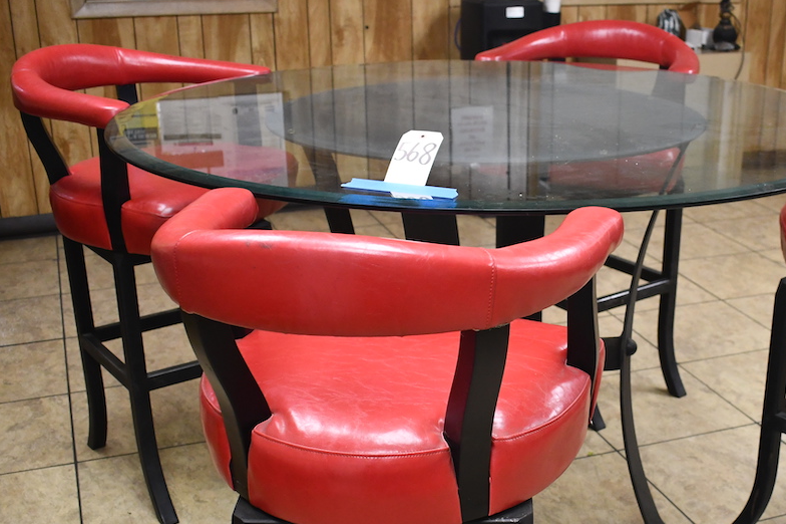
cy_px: 342
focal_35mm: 49
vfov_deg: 27.4
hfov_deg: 39.7
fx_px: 1069
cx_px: 544
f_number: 3.8
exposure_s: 1/125
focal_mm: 20
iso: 1600
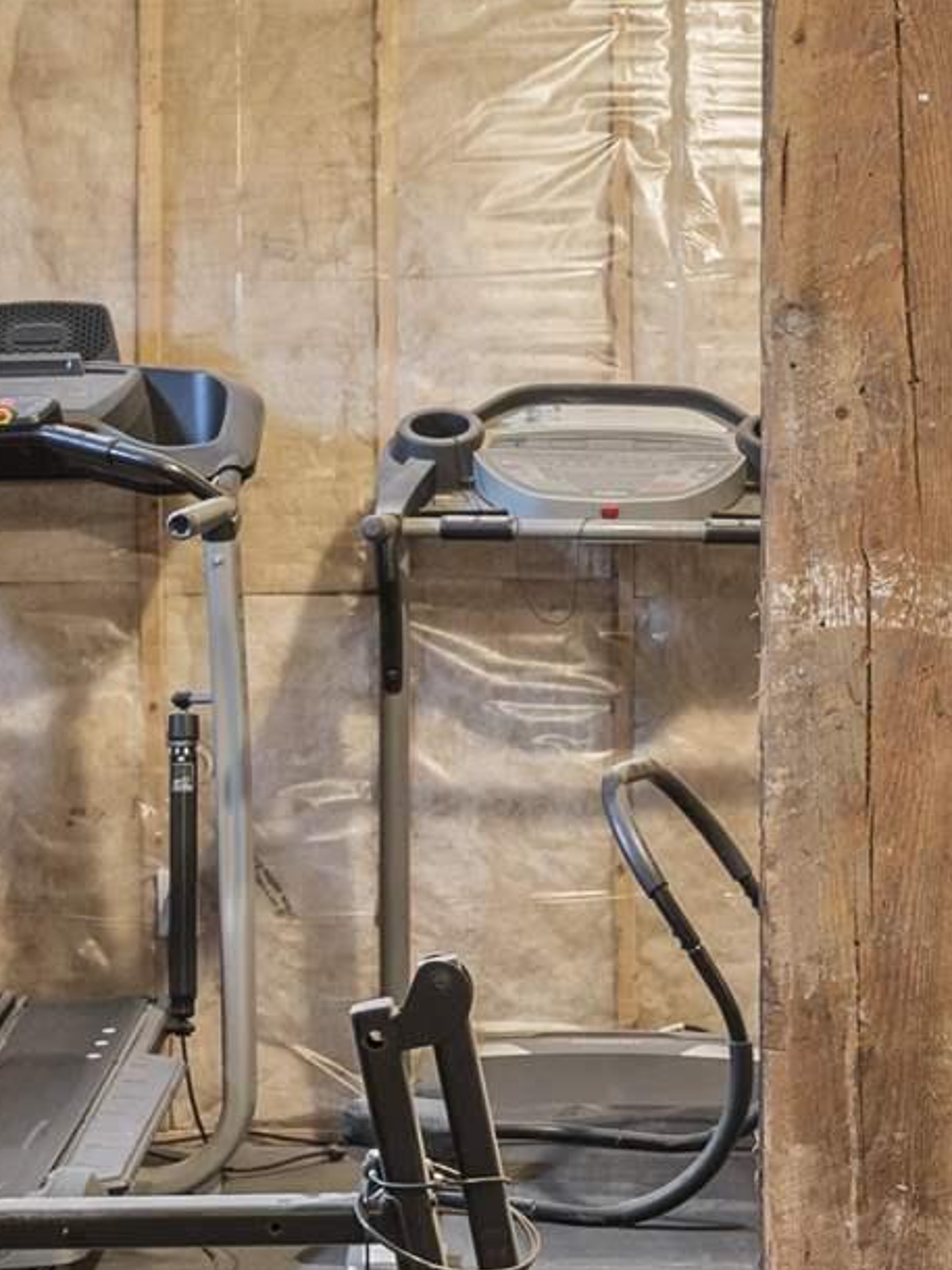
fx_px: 3556
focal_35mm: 97
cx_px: 619
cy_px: 582
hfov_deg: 15.2
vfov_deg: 20.2
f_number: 8
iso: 80
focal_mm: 20
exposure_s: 2
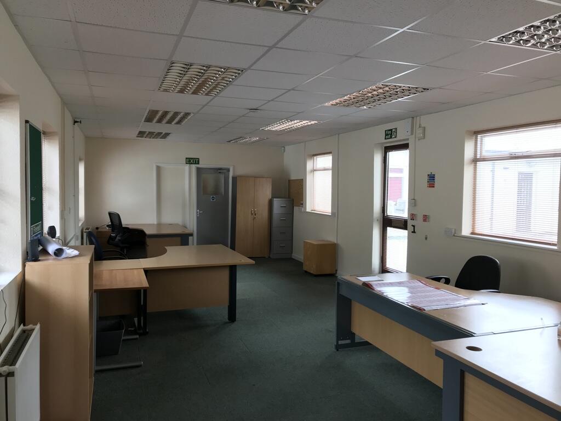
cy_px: 210
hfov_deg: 63.4
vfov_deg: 49.7
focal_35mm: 28
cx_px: 280
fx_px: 454
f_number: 1.8
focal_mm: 3.99
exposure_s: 1/50
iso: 32
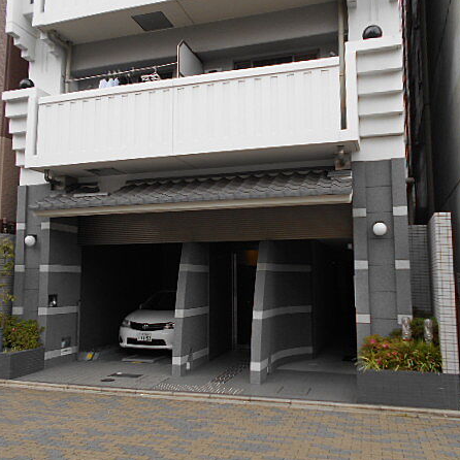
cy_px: 219
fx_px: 496
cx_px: 209
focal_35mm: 33
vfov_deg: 49.7
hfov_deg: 49.7
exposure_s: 1/80
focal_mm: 4.6
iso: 80
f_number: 3.2
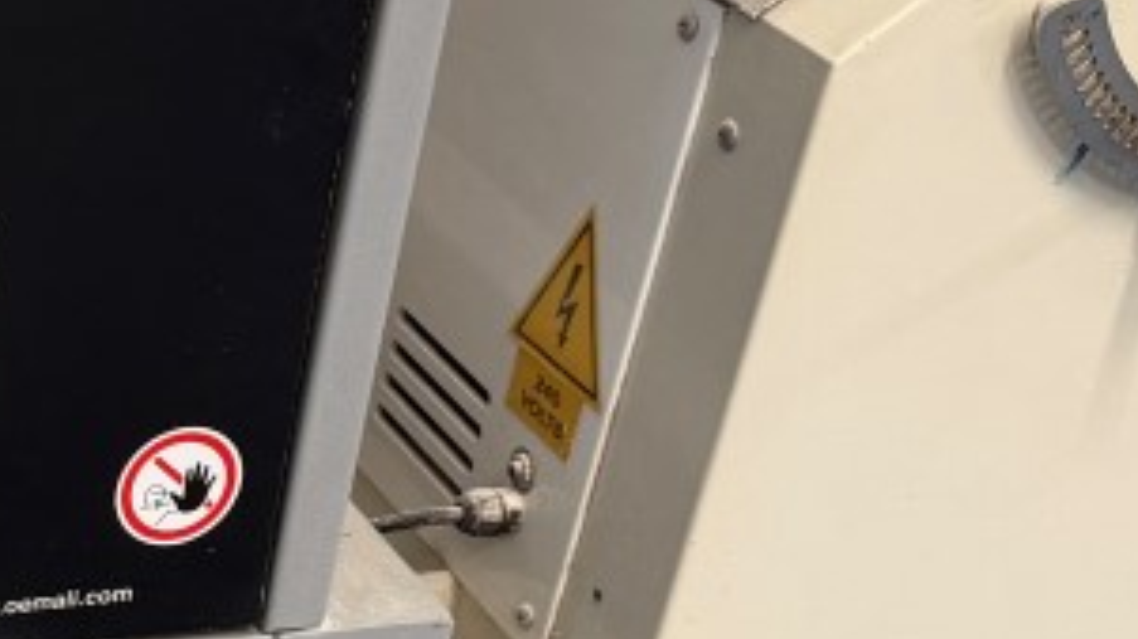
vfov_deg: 13.4
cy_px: 601
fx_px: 2684
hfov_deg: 21.3
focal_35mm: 89
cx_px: -412
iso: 200
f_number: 1.78
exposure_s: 1/89
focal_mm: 6.76
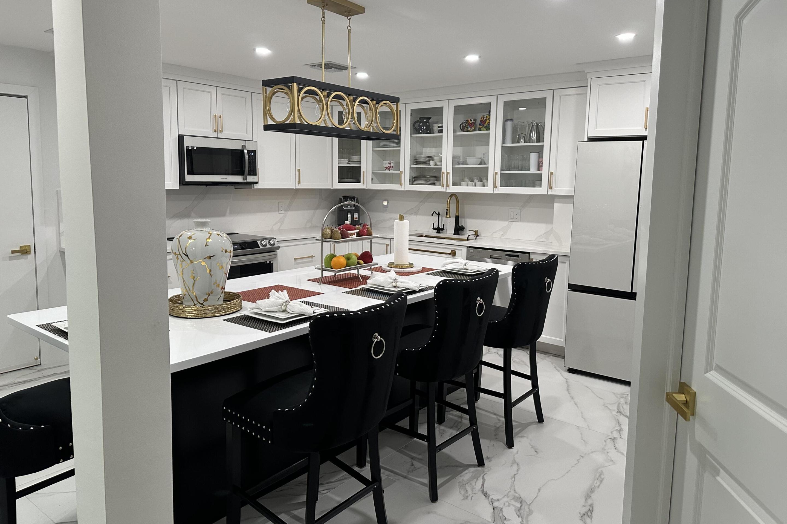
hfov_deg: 71.5
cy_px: 236
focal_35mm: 25
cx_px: 394
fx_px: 546
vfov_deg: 51.2
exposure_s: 1/120
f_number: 1.78
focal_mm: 6.86
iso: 200
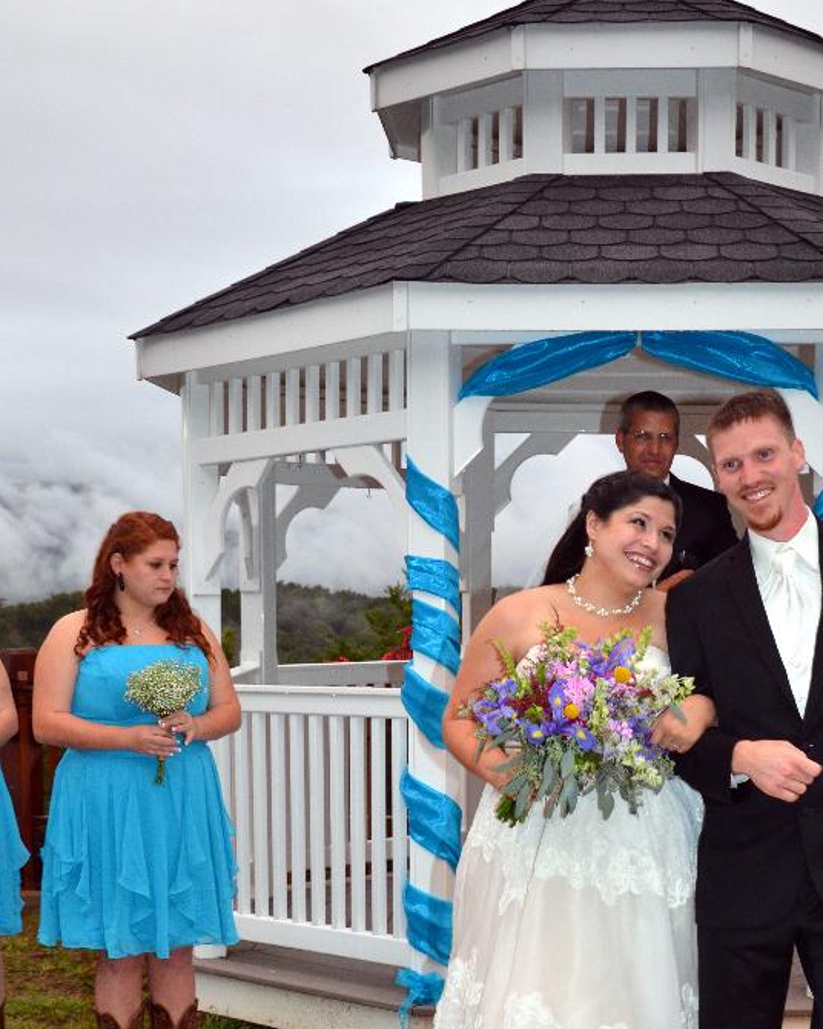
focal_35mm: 62
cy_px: 805
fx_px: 1888
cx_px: 573
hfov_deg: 24.4
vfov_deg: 29.9
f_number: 4
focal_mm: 24
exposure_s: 1/60
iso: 800
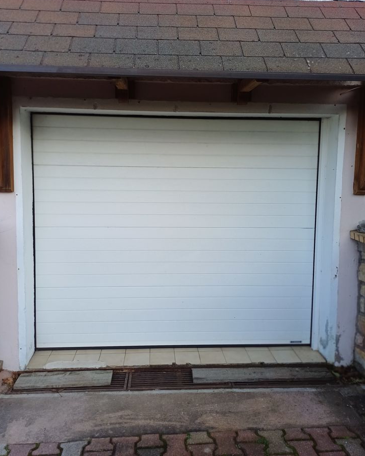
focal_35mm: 27
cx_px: 176
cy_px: 204
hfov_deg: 53.2
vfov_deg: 63.9
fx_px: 365
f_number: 1.8
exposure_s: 1/128
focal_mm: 4.65
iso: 50
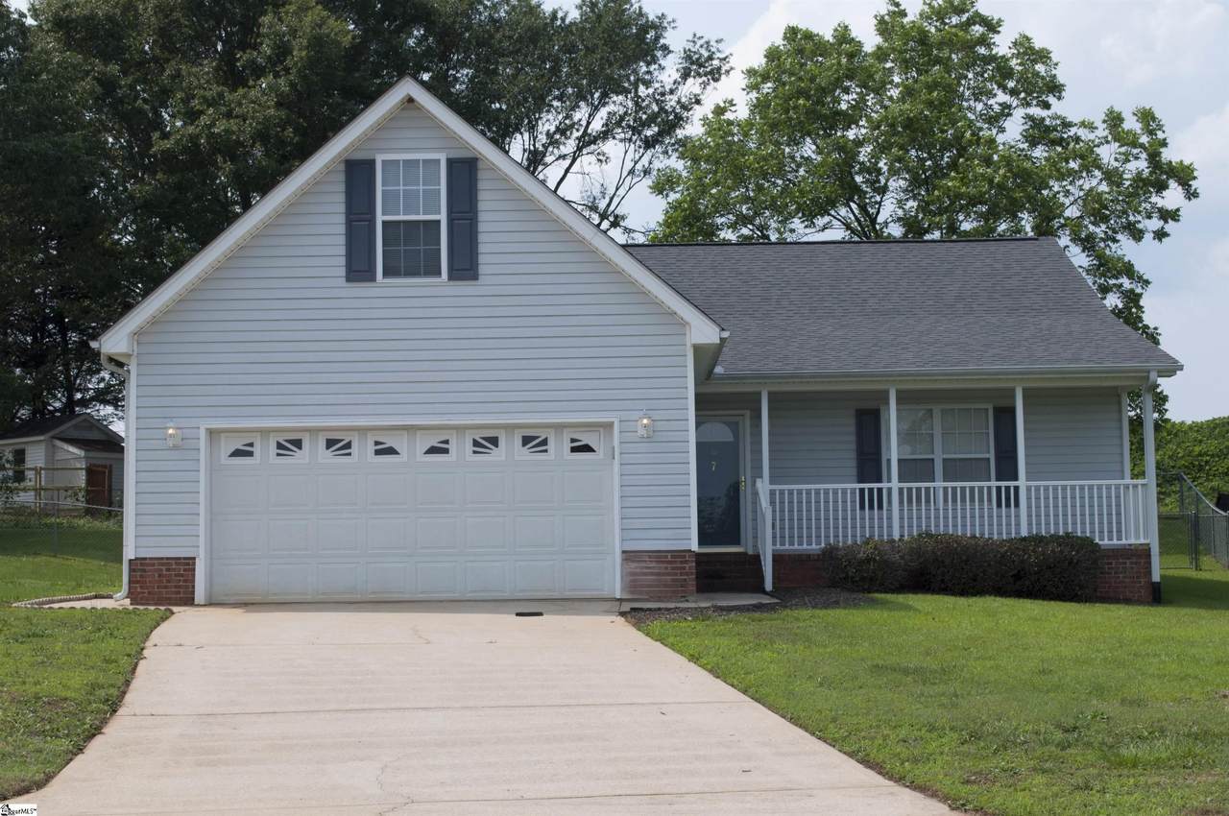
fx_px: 1790
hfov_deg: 37.9
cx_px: 614
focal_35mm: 52
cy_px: 408
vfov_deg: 25.7
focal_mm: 35
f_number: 9
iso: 200
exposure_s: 1/320
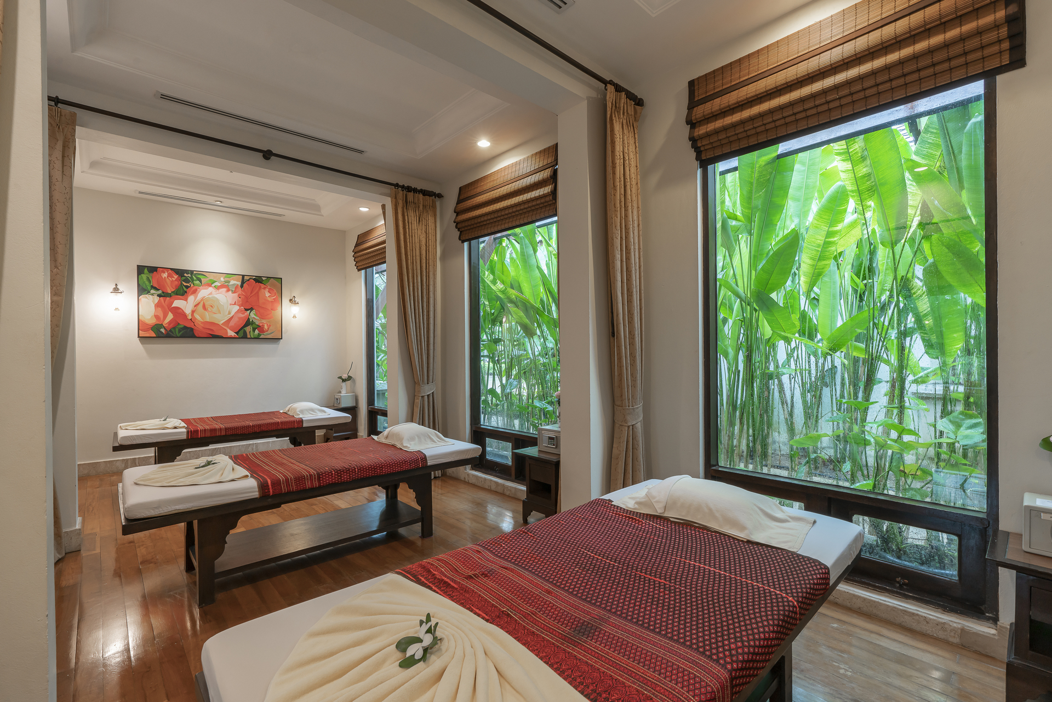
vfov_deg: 73.8
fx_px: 468
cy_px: 351
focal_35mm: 16
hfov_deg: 96.7
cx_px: 526
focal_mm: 16
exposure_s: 1/1.25
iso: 250
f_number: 11
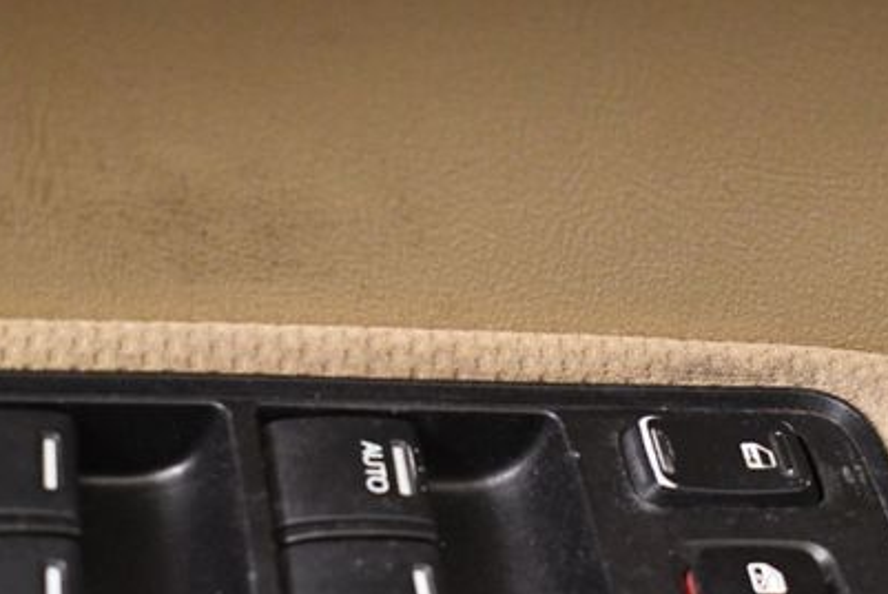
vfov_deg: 13.8
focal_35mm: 99
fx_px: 2444
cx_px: 403
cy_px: 470
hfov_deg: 20.6
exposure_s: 1/80
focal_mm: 31
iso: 3200
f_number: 4.2
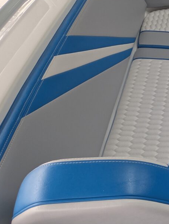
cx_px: 260
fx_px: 331
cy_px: 138
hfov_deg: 22.8
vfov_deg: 37.2
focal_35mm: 51
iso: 65
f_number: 1.95
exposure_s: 1/120
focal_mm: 2.23
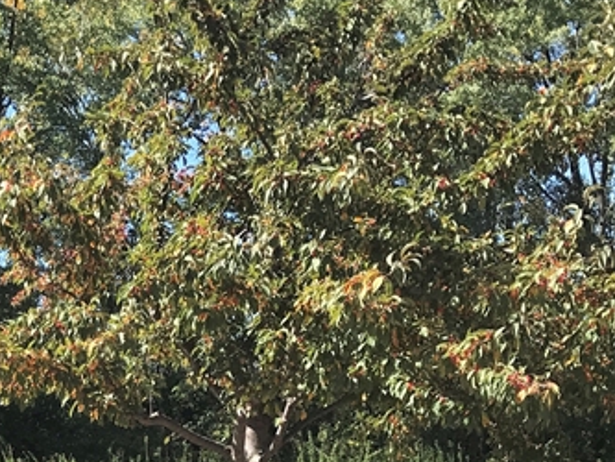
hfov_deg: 22.0
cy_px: 493
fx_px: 1528
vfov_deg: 16.7
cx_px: 9
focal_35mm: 86
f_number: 1.8
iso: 20
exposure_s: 1/1389
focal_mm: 3.99
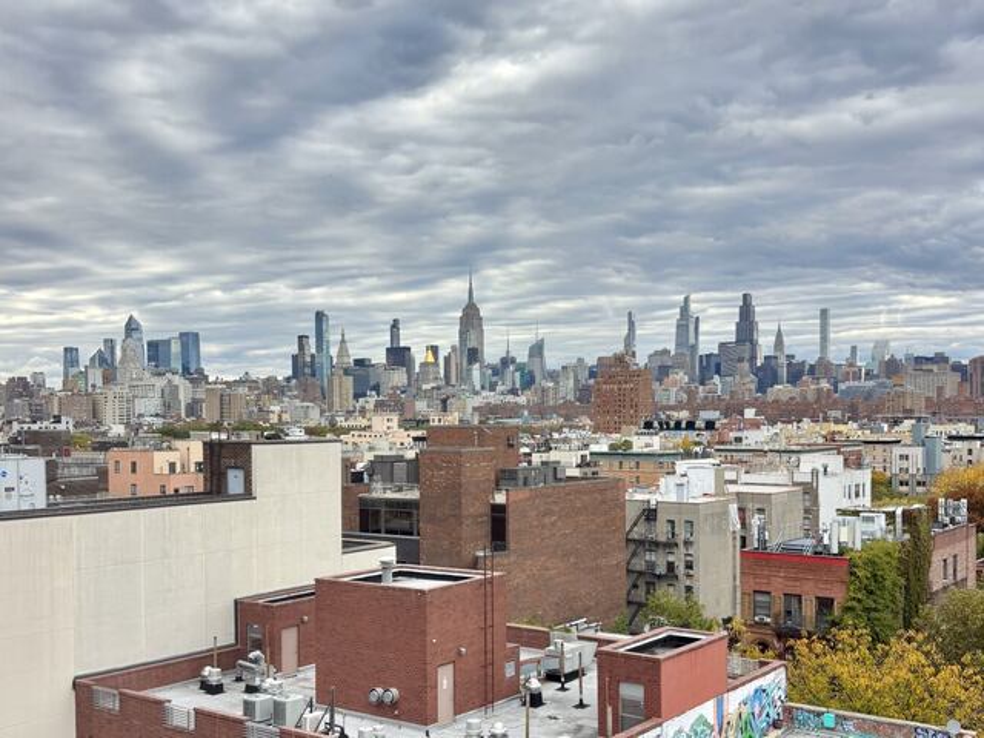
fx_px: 739
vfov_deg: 53.1
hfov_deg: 67.3
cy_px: 369
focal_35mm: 26
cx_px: 492
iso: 50
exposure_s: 1/289
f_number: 1.6
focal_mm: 5.96
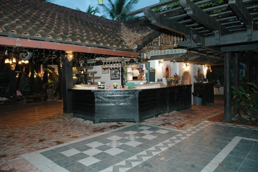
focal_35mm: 26
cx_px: 129
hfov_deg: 70.5
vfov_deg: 50.3
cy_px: 86
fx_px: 183
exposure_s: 1/15
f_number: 2.8
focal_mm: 17
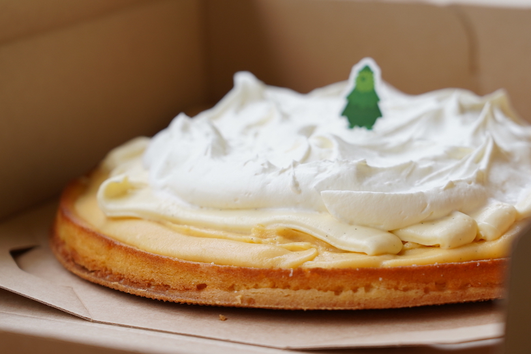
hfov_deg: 15.9
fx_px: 1903
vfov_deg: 10.6
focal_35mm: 129
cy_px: 170
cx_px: 282
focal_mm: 105
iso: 250
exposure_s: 1/125
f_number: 5.6
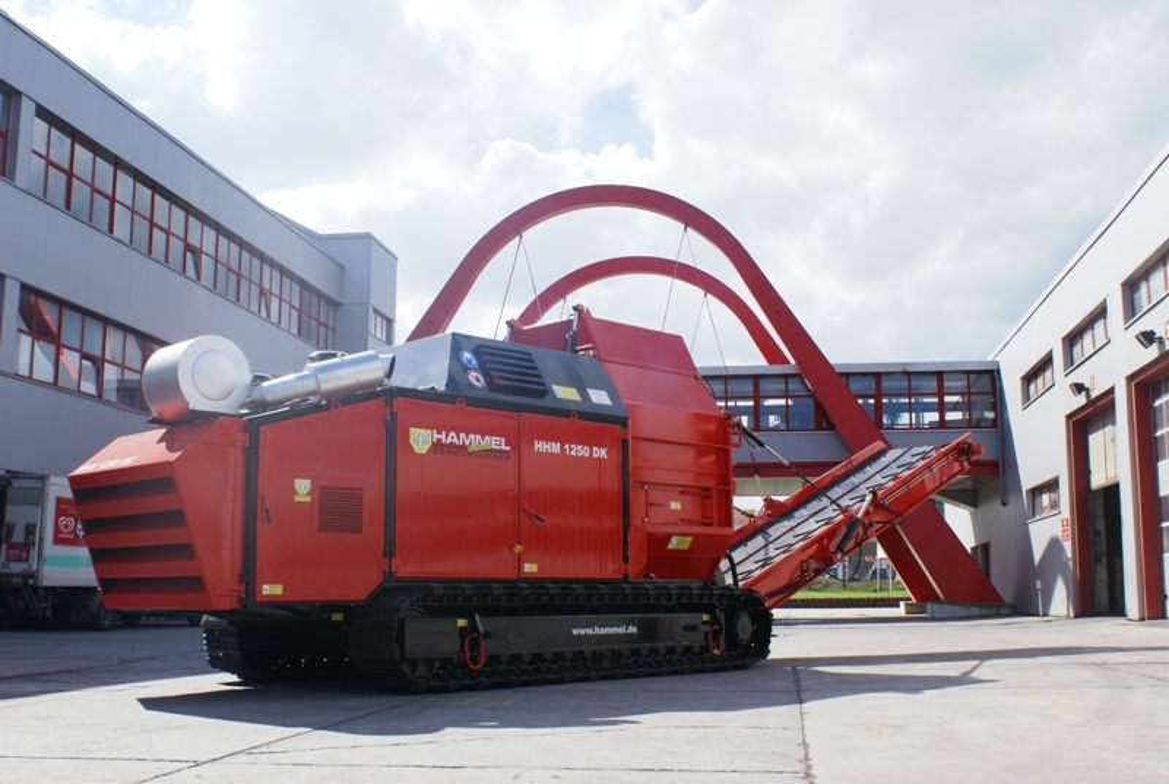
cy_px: 392
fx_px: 1268
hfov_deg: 49.5
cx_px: 584
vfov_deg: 34.3
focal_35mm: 39
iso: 100
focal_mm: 26
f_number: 11
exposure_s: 1/200
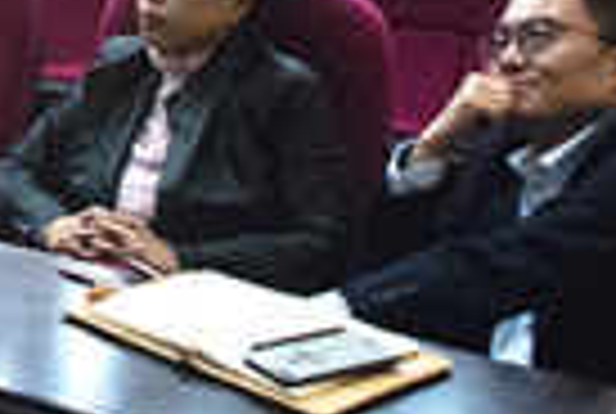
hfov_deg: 15.8
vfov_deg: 11.3
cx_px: -319
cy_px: -178
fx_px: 2023
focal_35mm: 118
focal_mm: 18
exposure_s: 1/30
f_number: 3.5
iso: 1250
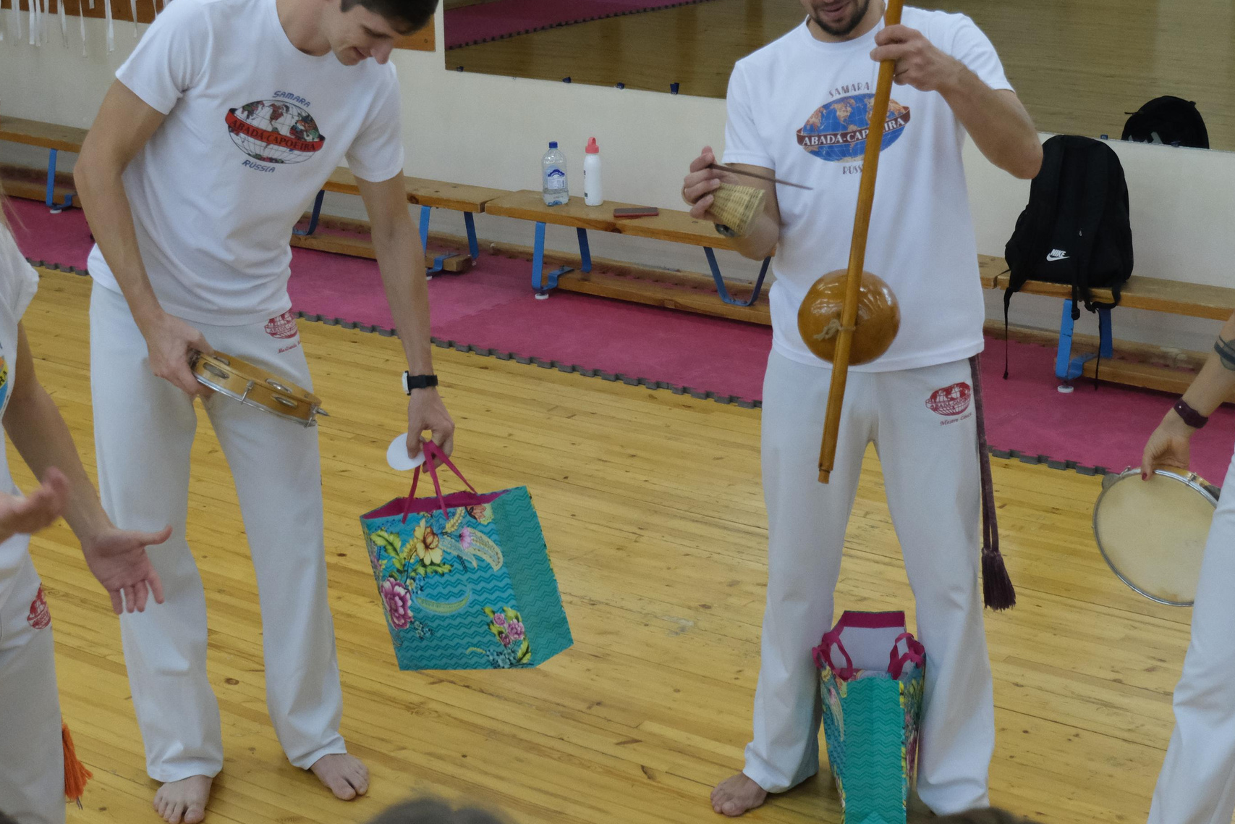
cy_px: 336
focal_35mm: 63
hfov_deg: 31.9
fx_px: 2161
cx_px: 603
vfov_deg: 21.5
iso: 4000
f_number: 4.5
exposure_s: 1/320
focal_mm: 28
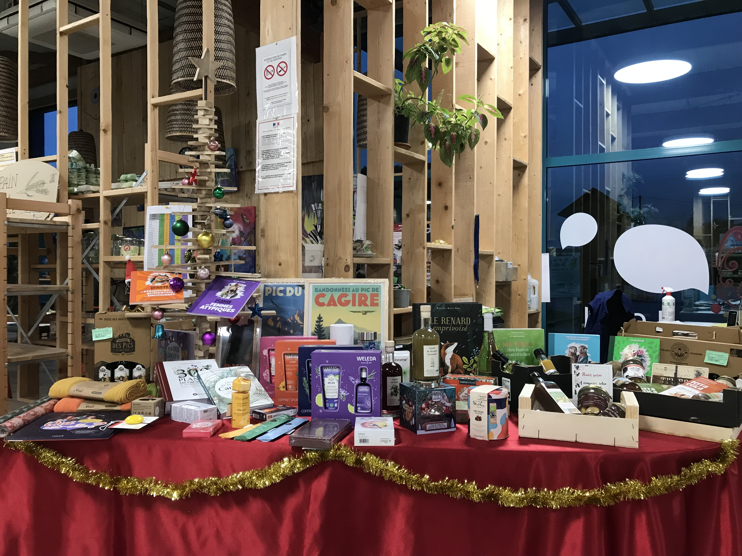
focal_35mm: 28
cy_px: 278
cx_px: 371
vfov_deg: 49.7
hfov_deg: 63.4
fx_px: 600
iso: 40
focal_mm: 3.99
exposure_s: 1/31
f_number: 1.8
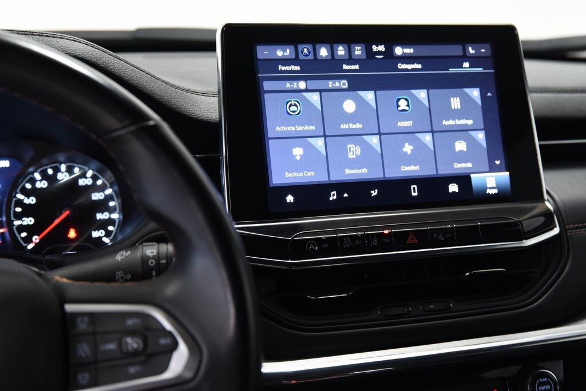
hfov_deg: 34.5
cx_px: 293
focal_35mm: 58
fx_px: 945
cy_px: 196
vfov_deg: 23.4
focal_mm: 58
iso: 1250
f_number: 5
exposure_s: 1/20
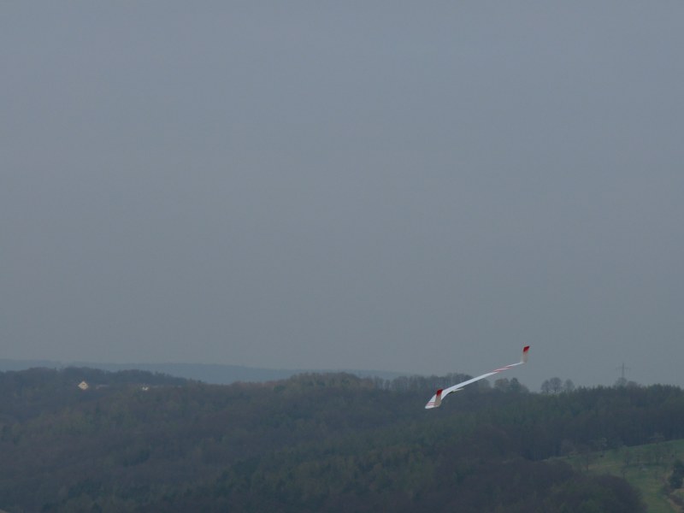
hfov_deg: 10.1
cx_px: 342
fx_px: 3873
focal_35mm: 196
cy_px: 256
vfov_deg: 7.6
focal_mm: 34.9
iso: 100
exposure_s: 1/1000
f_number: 5.6
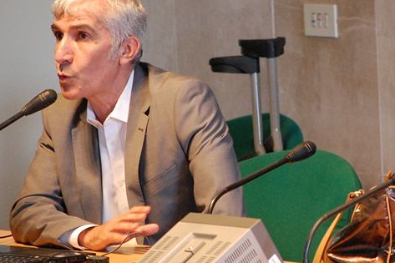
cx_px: 276
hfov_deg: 4.6
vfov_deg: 3.1
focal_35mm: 444
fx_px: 4868
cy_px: 86
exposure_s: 1/50
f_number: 5.6
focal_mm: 175
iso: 1600
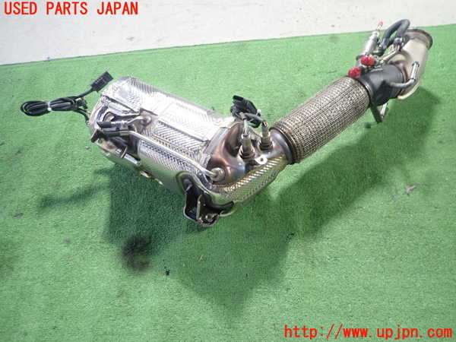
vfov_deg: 54.9
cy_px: 171
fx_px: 329
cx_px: 228
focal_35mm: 25
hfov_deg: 69.4
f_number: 2
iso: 250
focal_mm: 4.5
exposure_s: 1/30
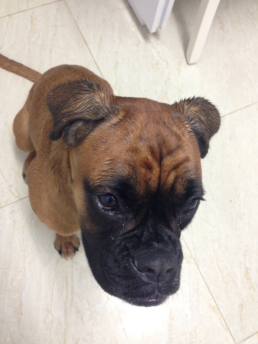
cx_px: 129
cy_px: 172
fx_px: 328
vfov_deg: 55.4
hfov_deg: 42.9
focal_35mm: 33
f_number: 2.4
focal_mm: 4.12
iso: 160
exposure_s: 1/20
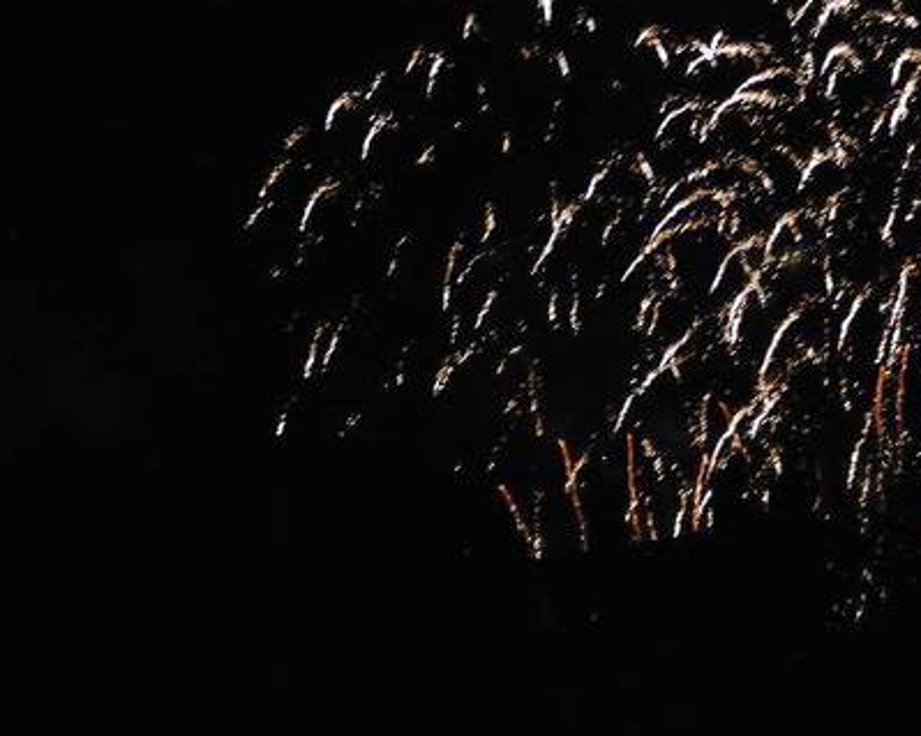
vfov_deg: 8.9
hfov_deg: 11.1
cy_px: 305
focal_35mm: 173
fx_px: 4714
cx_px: 653
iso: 1600
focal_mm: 70
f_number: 5
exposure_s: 1/8
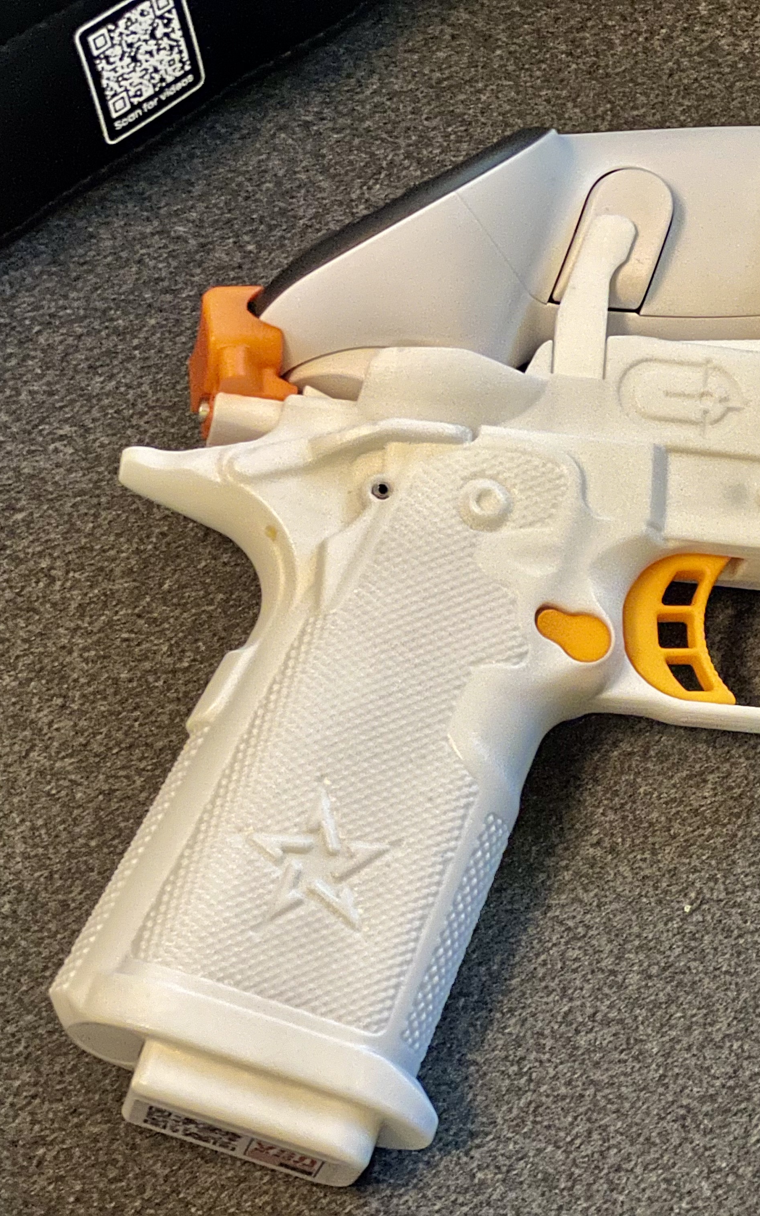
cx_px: 663
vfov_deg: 19.1
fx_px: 3612
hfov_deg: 11.9
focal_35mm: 109
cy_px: 608
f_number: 2.8
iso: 400
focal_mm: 9
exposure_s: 1/15
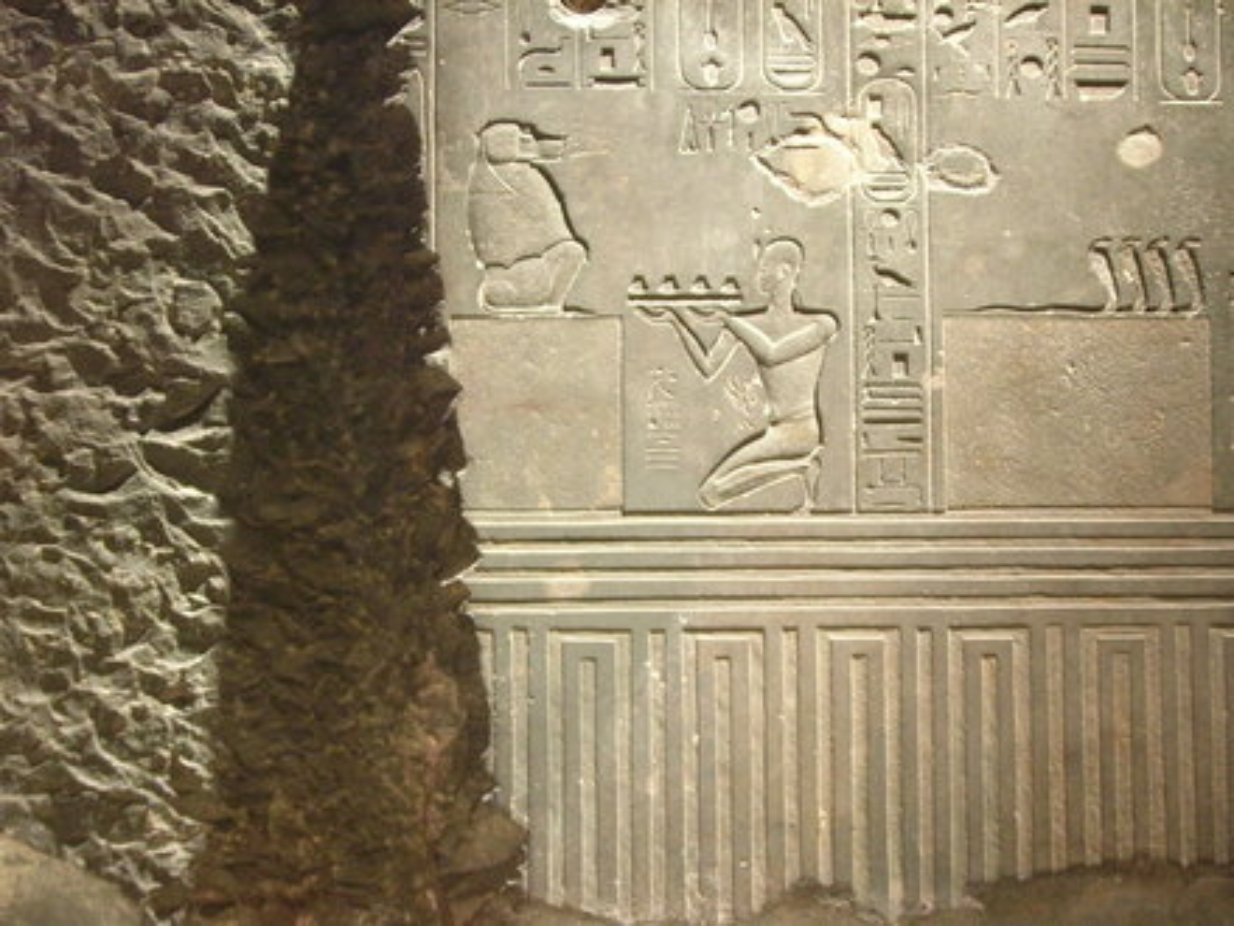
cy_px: 463
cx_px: 617
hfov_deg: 18.2
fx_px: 3850
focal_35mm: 108
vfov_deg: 13.7
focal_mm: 14.1
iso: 400
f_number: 4.7
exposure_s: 1.27
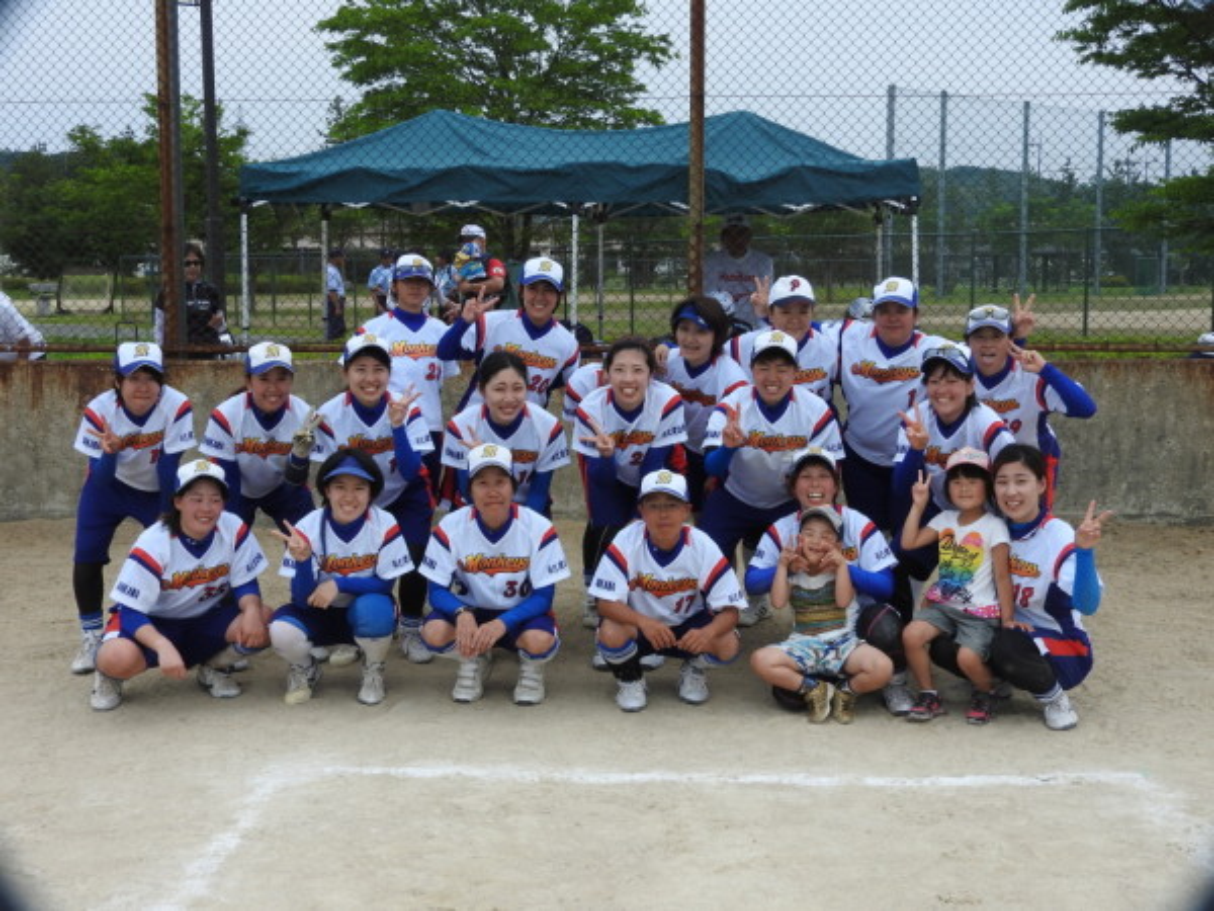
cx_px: 607
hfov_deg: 42.1
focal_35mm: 45
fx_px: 1578
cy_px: 456
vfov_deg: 32.2
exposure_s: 1/800
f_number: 4
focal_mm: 8.1
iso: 100
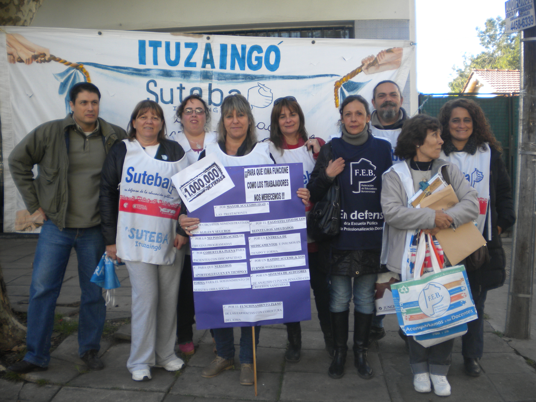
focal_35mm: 35
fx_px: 542
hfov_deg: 52.6
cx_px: 268
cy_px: 201
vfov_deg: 40.7
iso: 80
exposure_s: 1/133
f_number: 3.1
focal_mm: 6.3
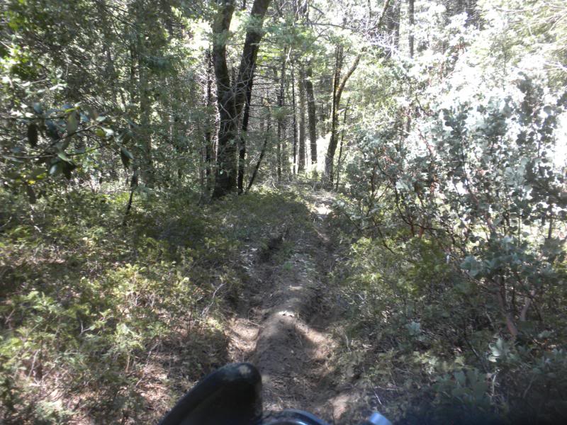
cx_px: 284
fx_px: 606
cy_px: 212
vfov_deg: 38.7
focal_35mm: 37
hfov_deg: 50.1
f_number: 3.5
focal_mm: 6.6
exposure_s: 1/56.5
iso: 84
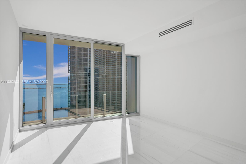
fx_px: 109
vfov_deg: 73.7
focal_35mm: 16
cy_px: 82
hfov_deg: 96.7
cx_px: 123
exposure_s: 1/500
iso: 100
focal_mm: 16
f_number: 4
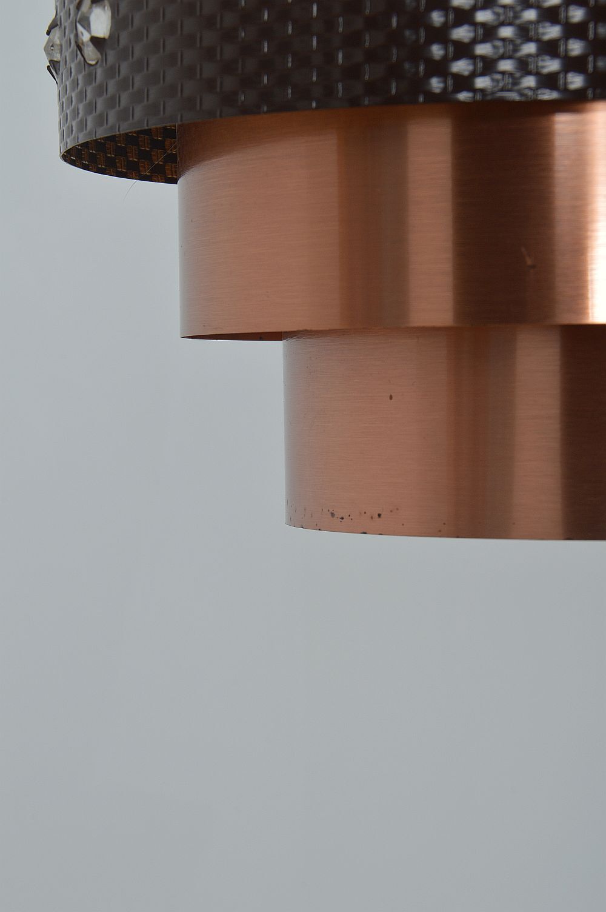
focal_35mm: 102
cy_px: 456
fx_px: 2580
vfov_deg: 20.0
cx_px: 303
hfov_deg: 13.4
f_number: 22
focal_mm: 68
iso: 100
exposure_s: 1/125
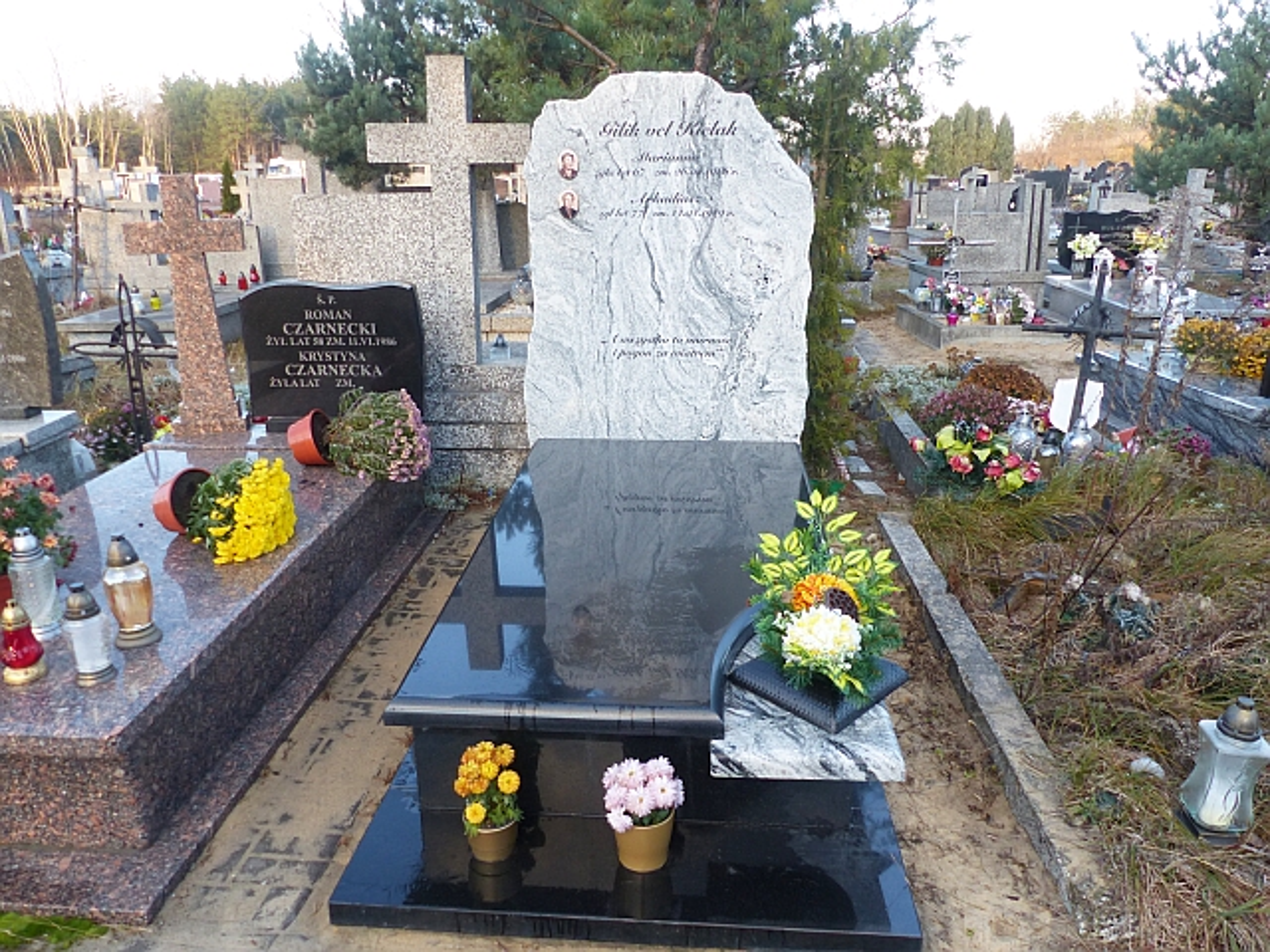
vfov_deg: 54.9
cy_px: 476
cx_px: 635
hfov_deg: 69.4
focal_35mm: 25
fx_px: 917
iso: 100
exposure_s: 1/125
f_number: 2.8
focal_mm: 4.5
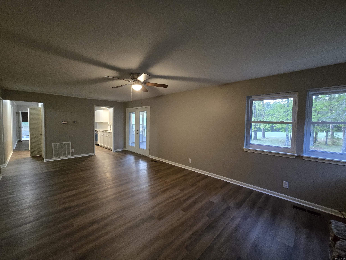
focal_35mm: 13
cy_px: 130
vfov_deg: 89.9
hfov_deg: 106.2
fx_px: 130
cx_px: 173
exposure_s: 1/60
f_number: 2.2
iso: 1250
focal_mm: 2.2
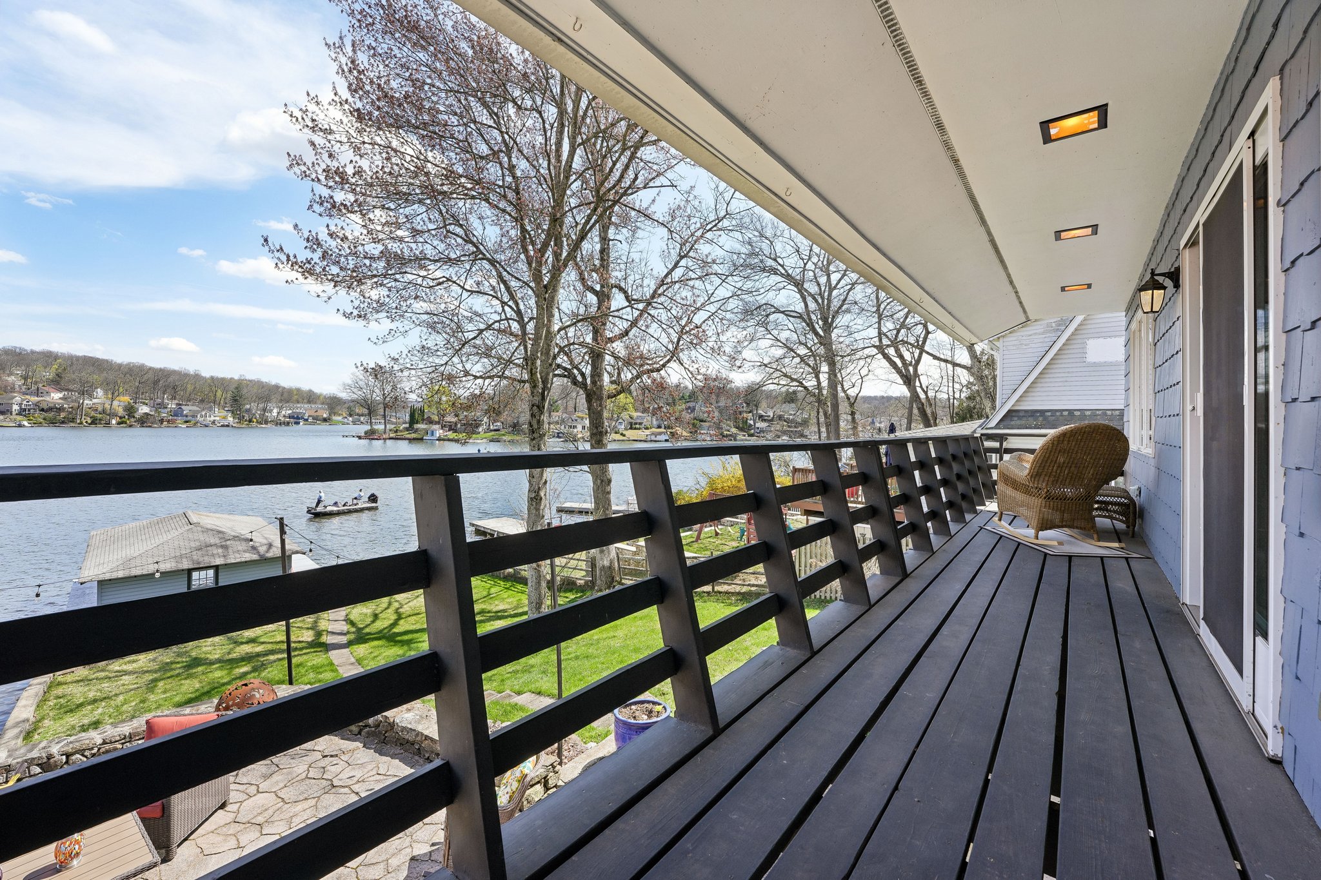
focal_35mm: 14
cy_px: 440
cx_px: 660
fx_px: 514
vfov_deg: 81.2
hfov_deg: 104.3
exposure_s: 1/80
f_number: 10
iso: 100
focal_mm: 14
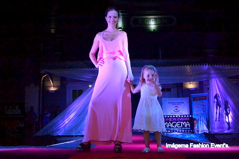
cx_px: 120
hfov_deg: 49.6
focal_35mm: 39
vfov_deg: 34.2
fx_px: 259
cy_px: 80
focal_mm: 26
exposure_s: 1/200
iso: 3200
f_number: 8
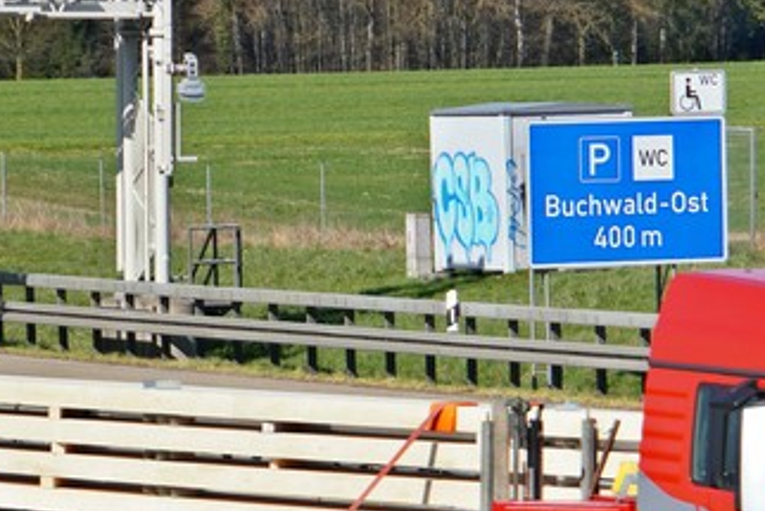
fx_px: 5928
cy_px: 314
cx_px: 349
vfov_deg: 4.9
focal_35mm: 279
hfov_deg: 7.4
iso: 160
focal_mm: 74.9
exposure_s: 1/800
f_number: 6.3
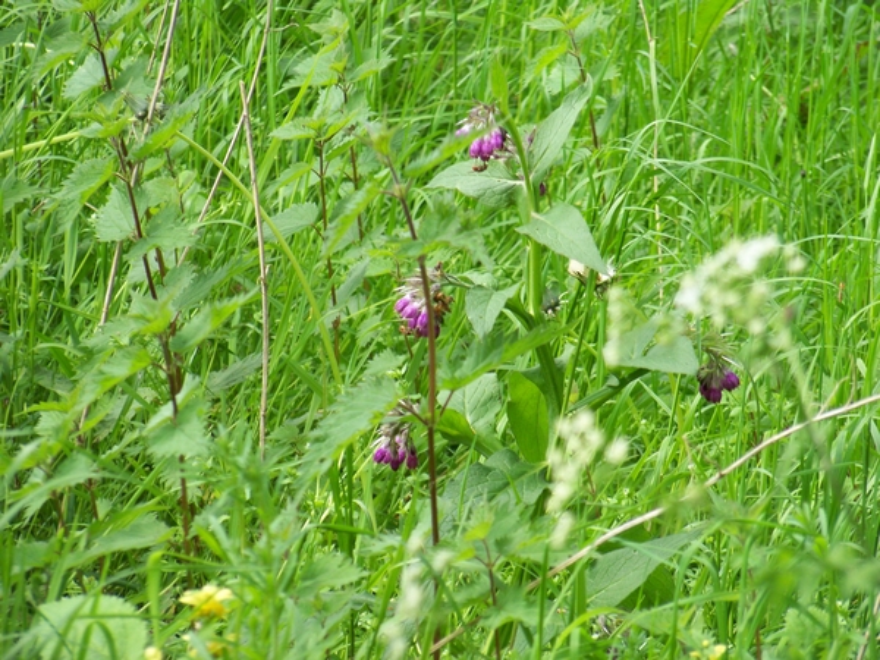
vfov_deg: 4.5
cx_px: 440
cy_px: 330
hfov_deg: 6.0
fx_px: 8389
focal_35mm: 330
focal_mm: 54.9
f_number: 4
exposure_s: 1/80
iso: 125
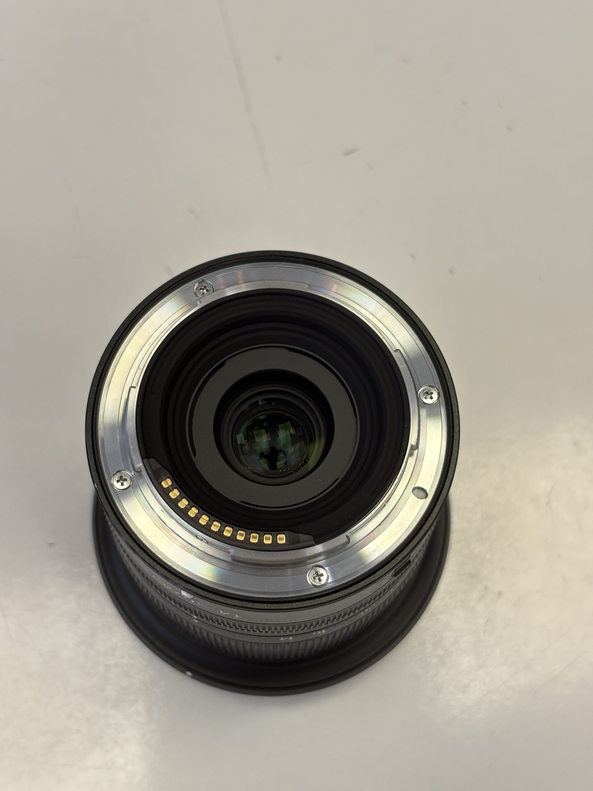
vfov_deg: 36.8
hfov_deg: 28.0
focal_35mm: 52
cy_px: 396
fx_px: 1188
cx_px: 296
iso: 50
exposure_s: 1/50
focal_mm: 5.96
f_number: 1.6
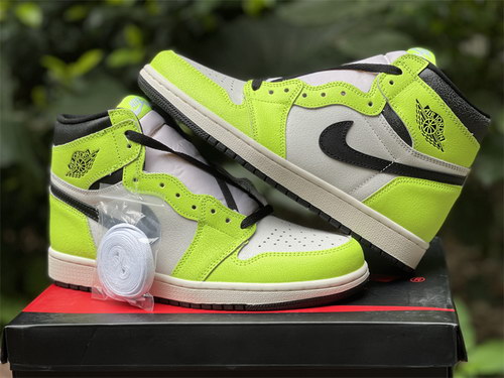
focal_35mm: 64
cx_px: 252
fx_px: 932
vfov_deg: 22.9
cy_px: 189
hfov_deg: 30.3
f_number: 2.2
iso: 32
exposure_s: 1/121
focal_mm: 7.5
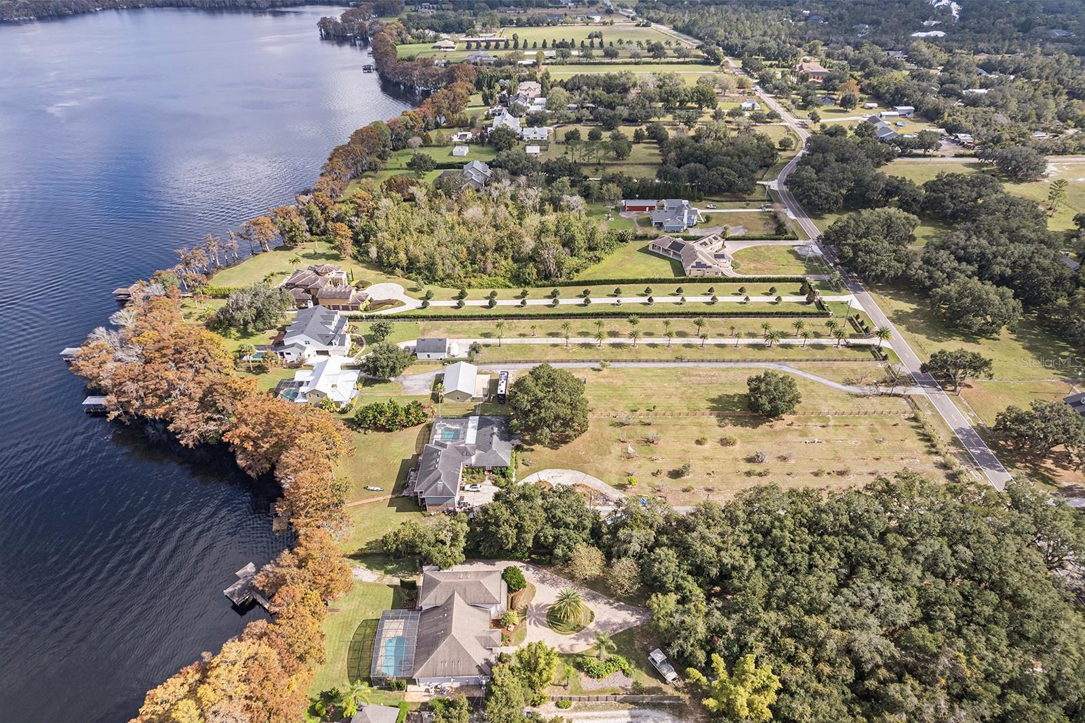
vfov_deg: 57.2
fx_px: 663
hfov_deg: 78.6
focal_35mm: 22
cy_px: 362
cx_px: 542
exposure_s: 1/500
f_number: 2.8
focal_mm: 8.38
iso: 110
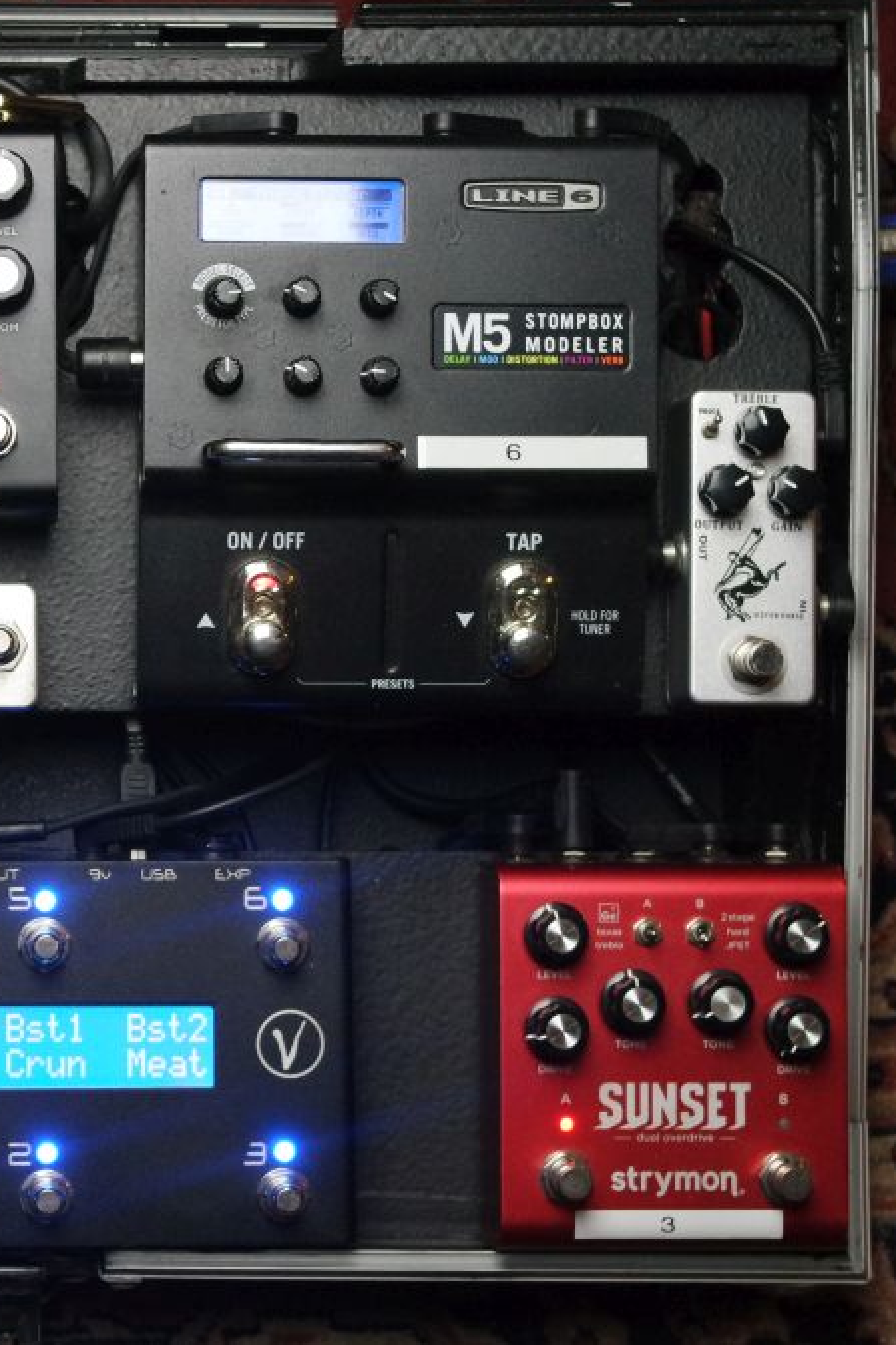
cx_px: 2
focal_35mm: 88
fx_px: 3285
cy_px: 667
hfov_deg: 15.3
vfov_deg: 23.1
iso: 1600
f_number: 5
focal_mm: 38
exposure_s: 1/60
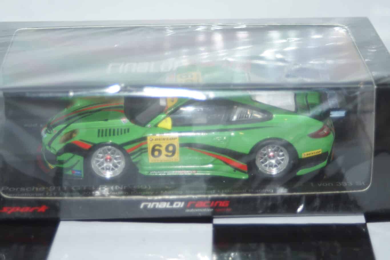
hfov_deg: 22.6
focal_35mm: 90
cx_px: 195
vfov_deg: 15.2
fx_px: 975
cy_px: 130
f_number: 5.6
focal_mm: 60
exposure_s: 1/60
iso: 400
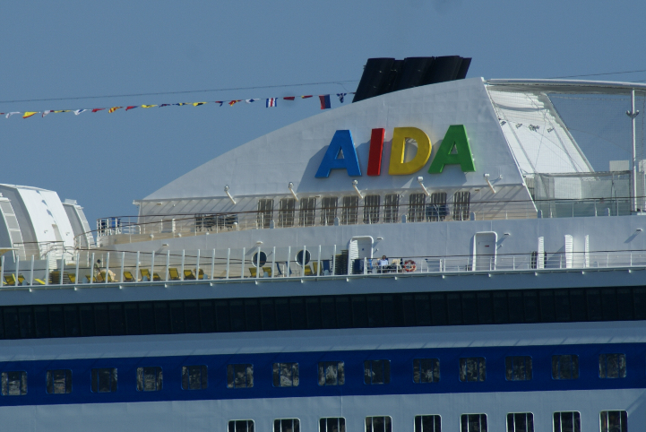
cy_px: 207
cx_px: 263
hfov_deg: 3.2
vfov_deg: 2.2
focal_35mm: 639
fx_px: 11475
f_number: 9
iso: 100
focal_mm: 300
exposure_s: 1/640
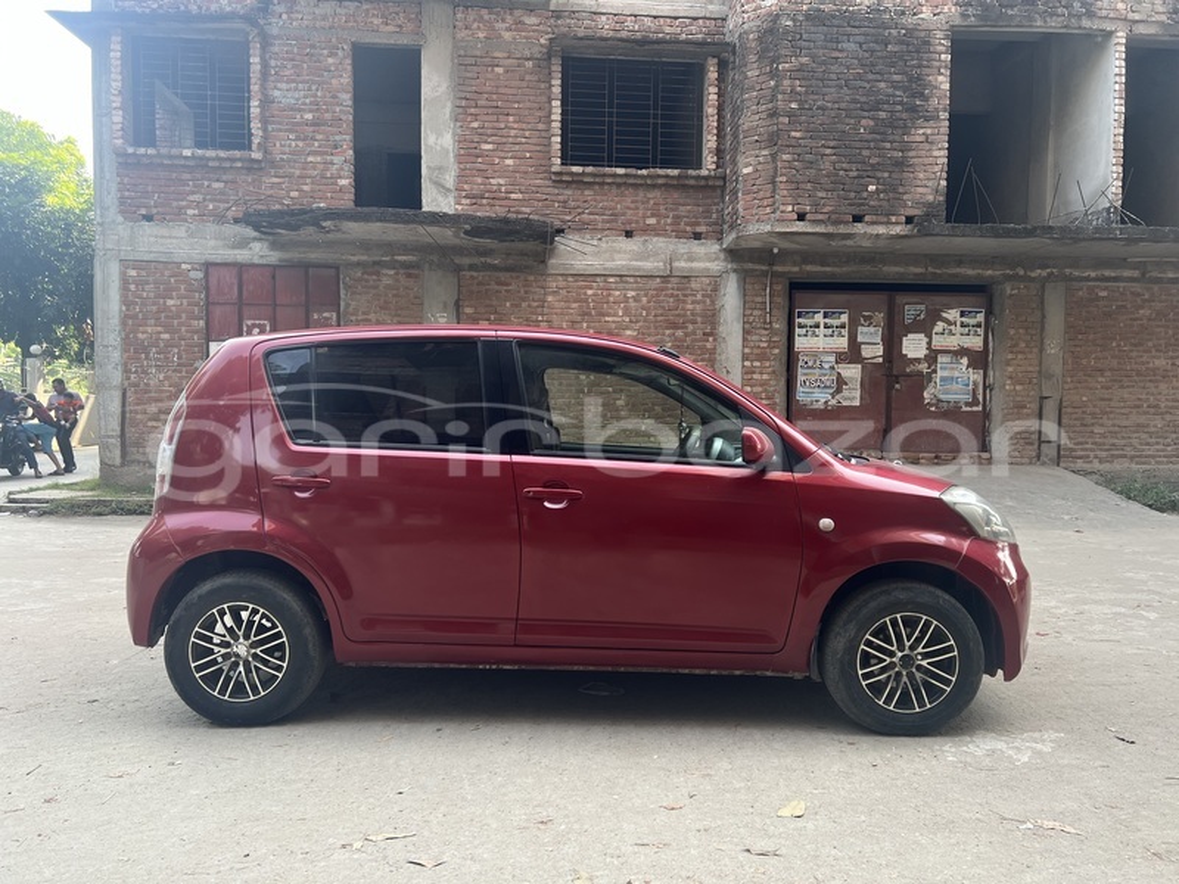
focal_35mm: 26
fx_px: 886
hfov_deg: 67.3
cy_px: 442
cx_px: 590
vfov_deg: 53.1
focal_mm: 5.7
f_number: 1.5
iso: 40
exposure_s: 1/203
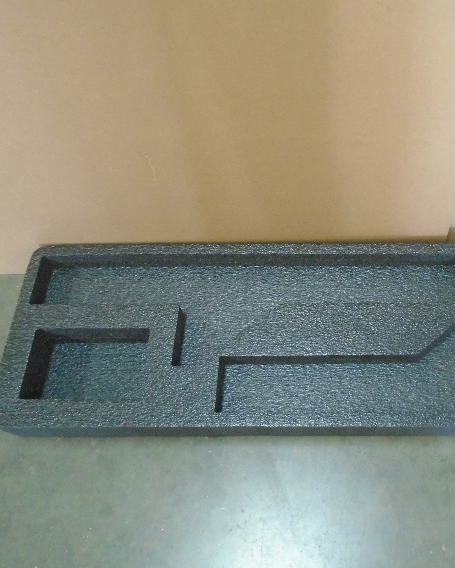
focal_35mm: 34
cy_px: 284
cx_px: 341
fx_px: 572
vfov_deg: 52.8
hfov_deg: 42.1
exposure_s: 1/13
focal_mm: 4.6
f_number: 3.2
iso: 400
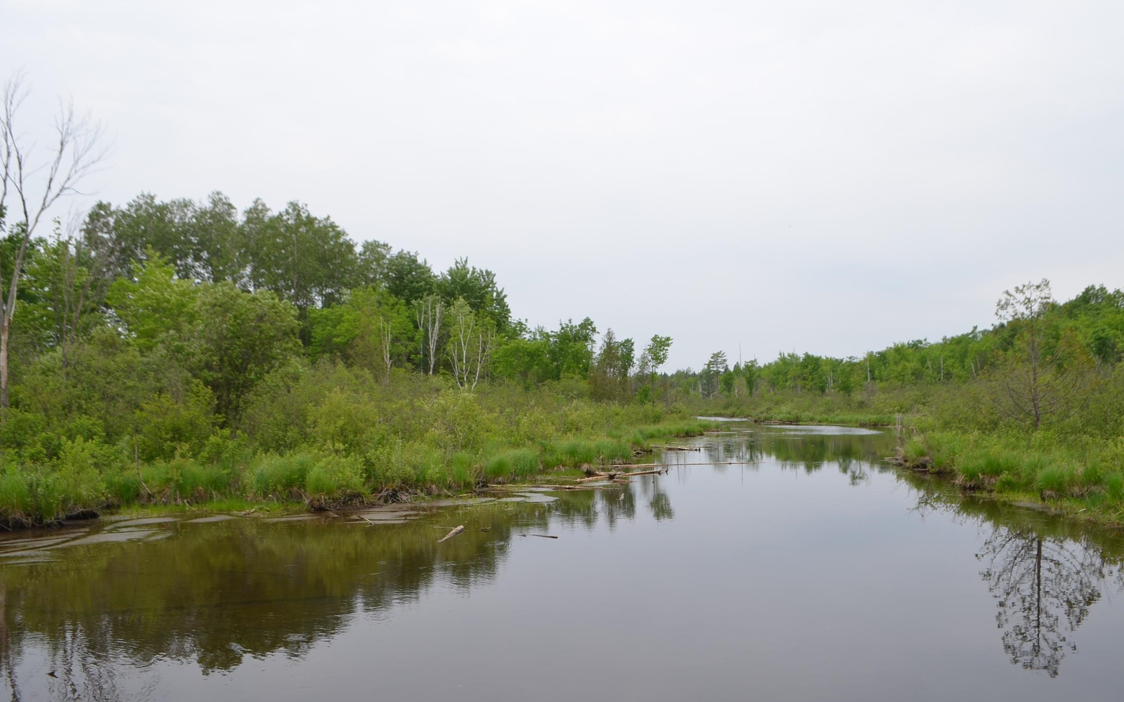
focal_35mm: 28
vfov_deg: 44.5
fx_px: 858
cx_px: 564
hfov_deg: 66.5
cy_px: 344
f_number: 8
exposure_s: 1/250
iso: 140
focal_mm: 18
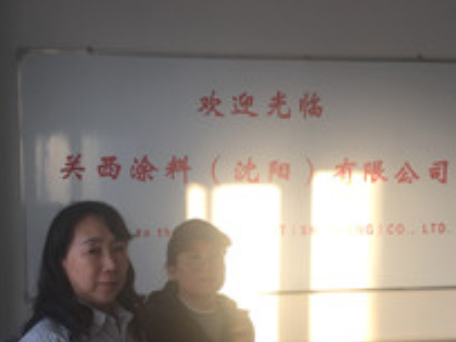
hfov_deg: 33.6
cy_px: 286
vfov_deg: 25.1
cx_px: 170
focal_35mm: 57
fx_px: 751
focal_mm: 4.15
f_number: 2.2
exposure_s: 1/50
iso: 32
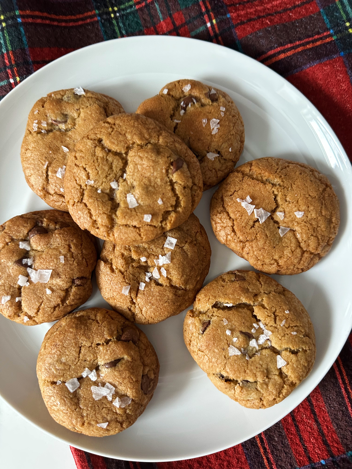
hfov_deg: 56.8
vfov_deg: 71.6
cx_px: 176
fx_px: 325
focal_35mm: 24
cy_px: 234
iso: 320
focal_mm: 6.86
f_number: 1.78
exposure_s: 1/60
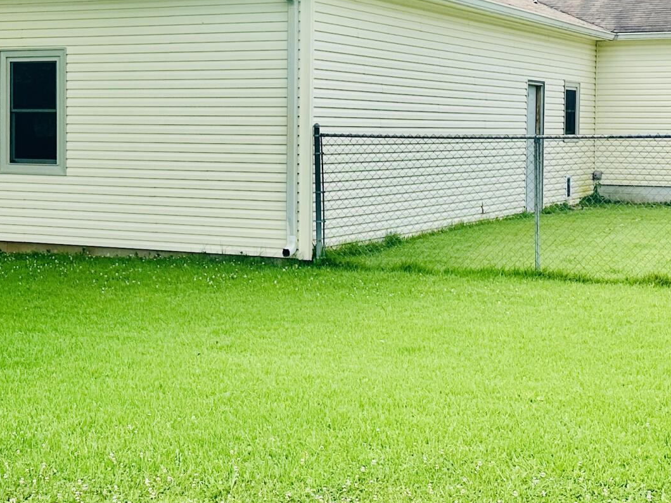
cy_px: 158
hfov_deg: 28.5
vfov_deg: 21.5
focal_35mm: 68
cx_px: 268
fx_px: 1318
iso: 80
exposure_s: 1/2070
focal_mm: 6.86
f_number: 1.78
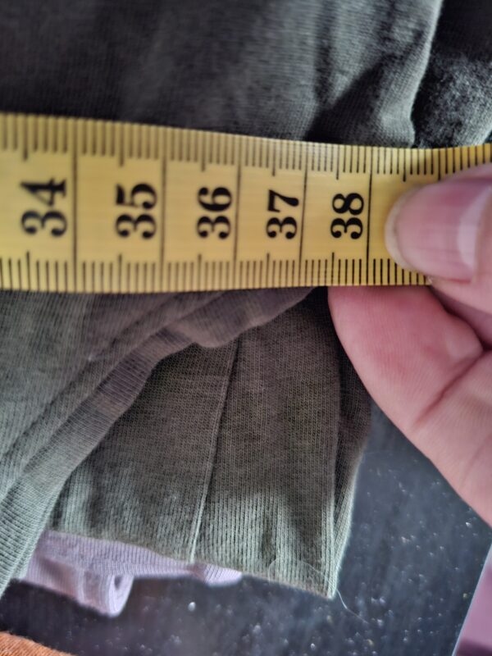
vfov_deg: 73.9
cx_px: 246
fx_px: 436
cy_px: 328
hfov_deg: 58.9
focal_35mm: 23
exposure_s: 1/10
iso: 1250
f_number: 1.8
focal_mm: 5.54
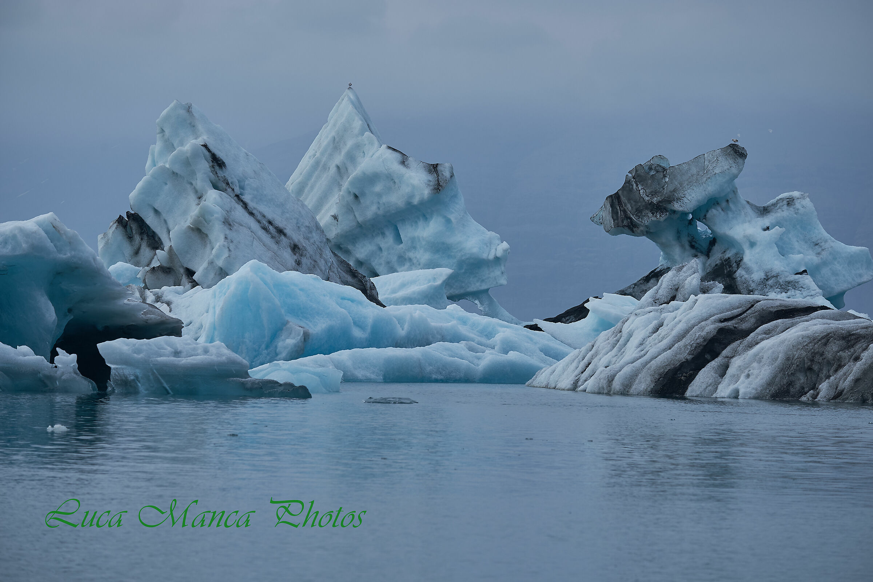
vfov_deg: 8.7
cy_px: 291
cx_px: 436
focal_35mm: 157
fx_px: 3807
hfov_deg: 13.1
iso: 100
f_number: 4.5
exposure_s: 1/680
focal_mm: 104.9
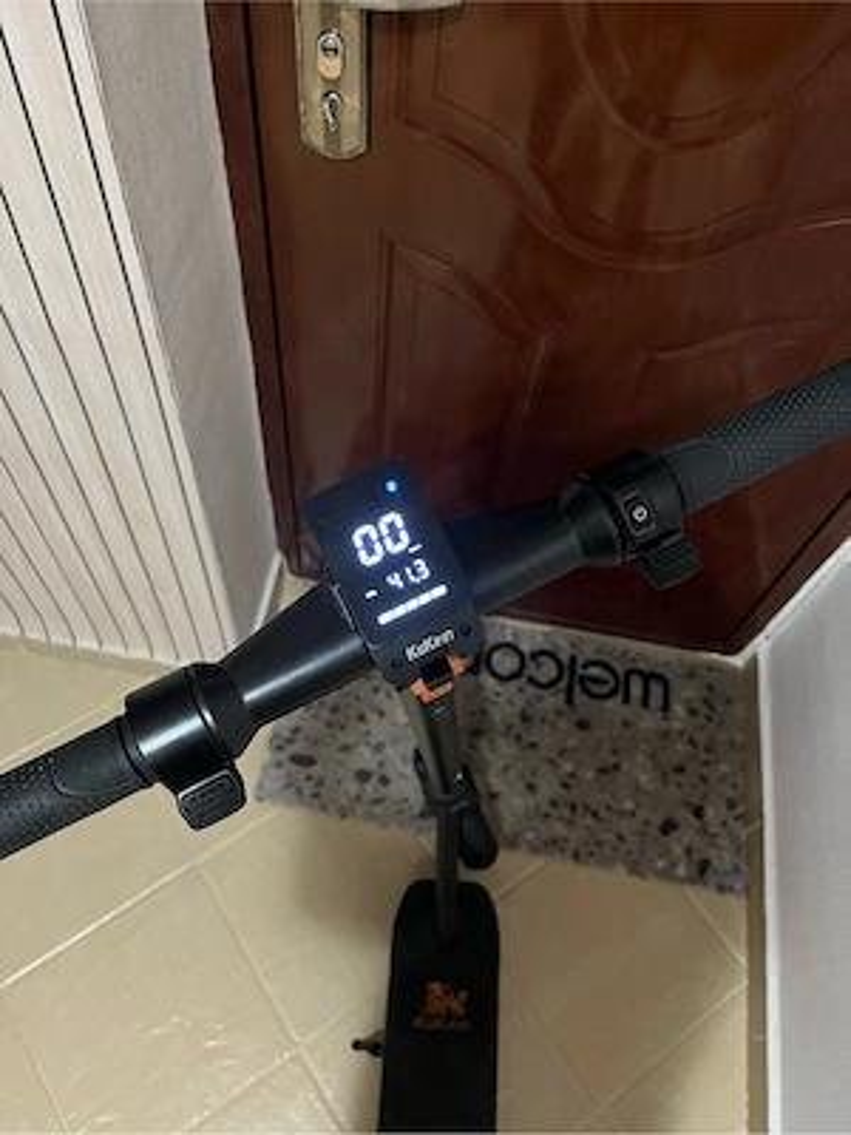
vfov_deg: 67.3
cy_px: 568
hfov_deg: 53.1
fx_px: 852
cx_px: 426
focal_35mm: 26
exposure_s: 1/27
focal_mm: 5.1
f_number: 1.6
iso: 640
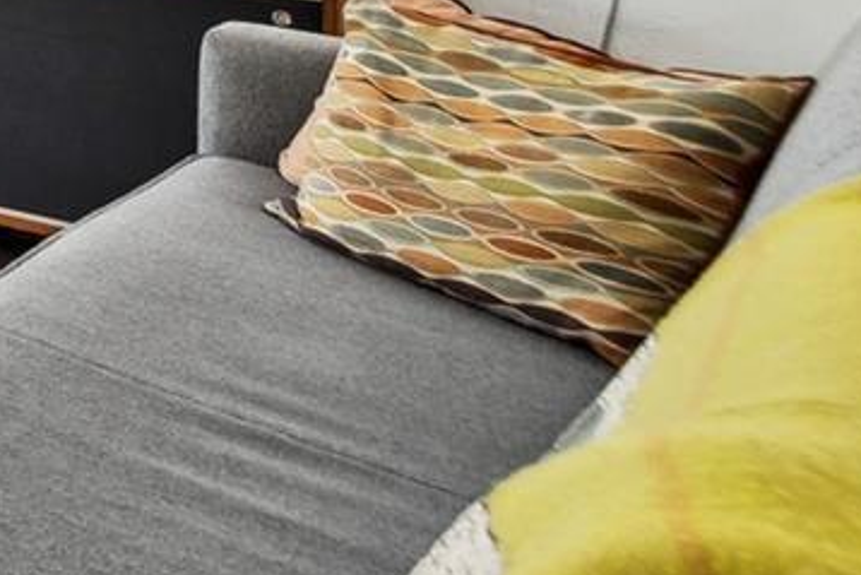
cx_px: -991
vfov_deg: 17.0
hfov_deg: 17.4
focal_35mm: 67
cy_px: -438
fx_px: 1603
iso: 200
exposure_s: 1/50
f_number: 8
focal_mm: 10
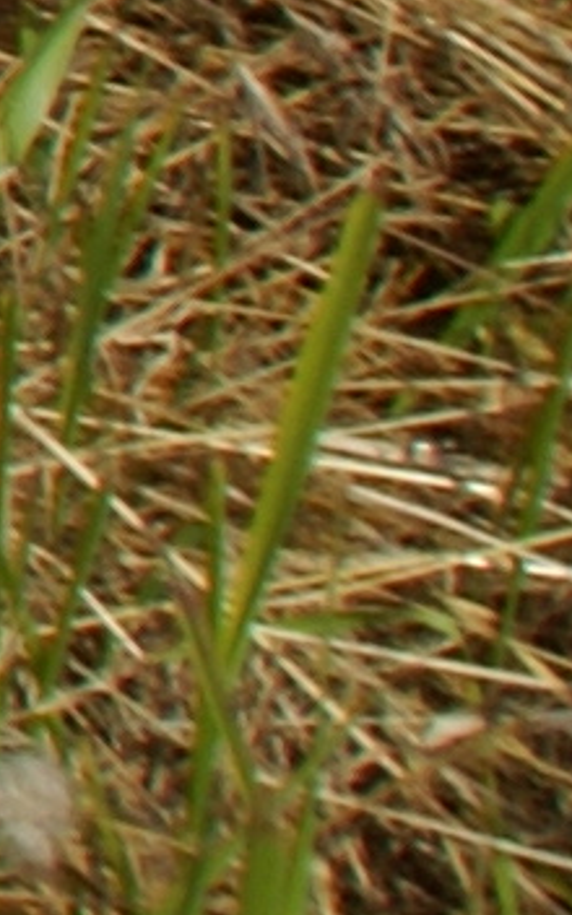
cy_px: -1705
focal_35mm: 303
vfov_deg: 6.4
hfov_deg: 3.6
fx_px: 7557
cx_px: -2995
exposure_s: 1/250
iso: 100
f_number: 11
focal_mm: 18
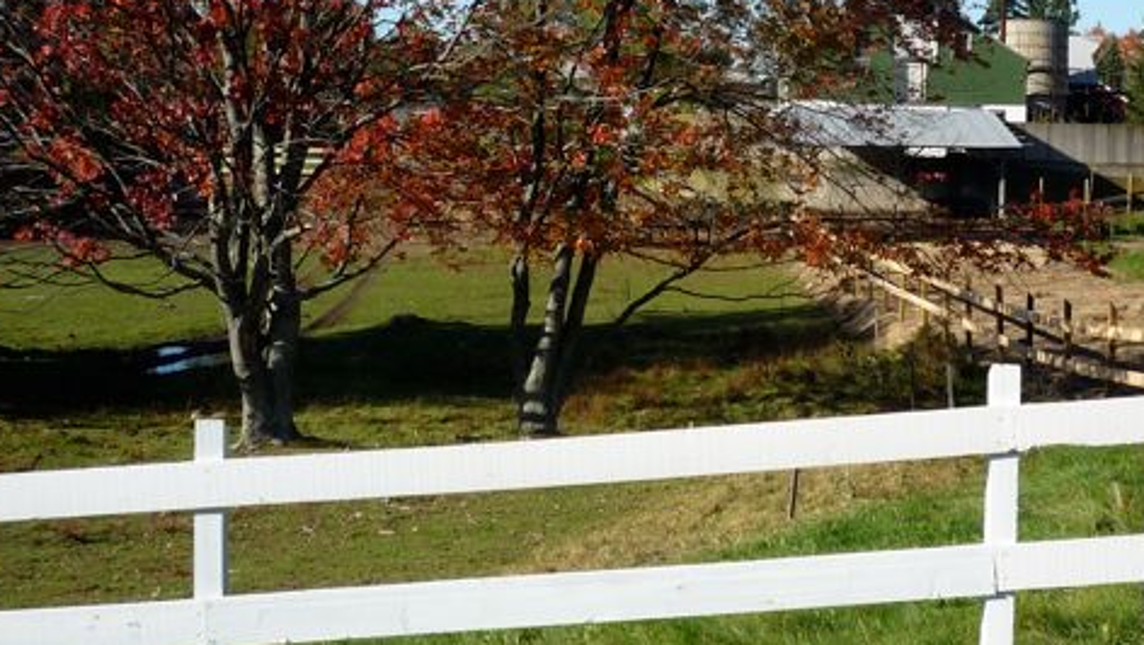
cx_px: 726
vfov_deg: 19.0
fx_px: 1912
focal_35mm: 63
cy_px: 162
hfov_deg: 33.1
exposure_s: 1/400
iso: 100
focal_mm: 5.2
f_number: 4.5
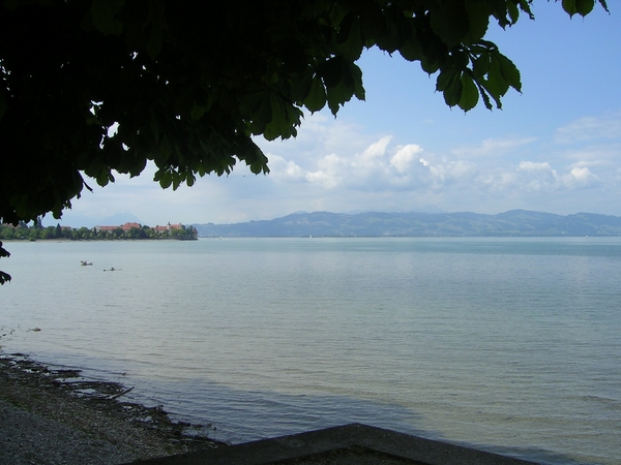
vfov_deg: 39.7
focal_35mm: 36
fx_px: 646
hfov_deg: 51.4
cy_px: 232
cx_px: 310
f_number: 4.8
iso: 50
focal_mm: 5.6
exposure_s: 1/493
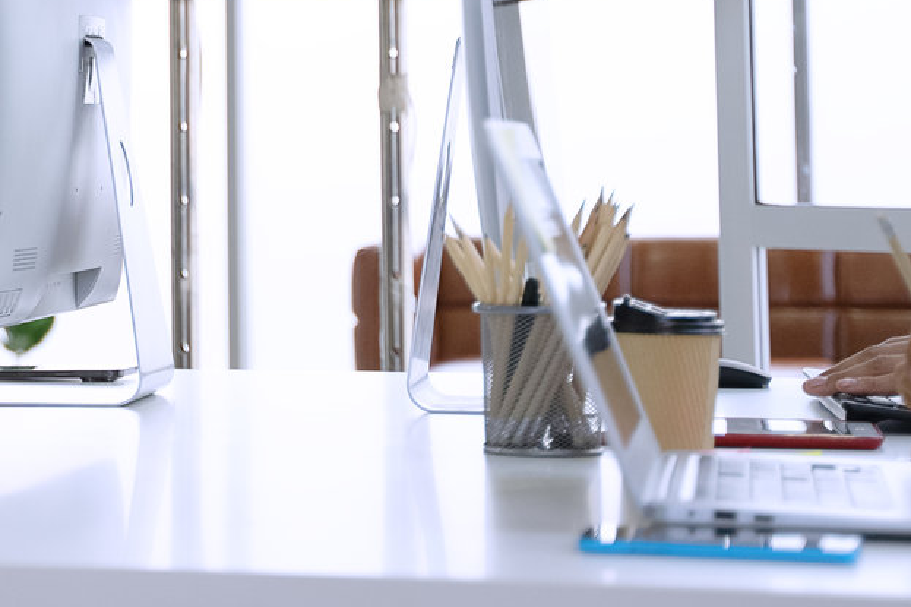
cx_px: 23
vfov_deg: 10.3
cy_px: -154
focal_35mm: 131
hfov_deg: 15.4
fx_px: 3314
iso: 1000
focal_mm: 51
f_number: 2.8
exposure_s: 1/1600
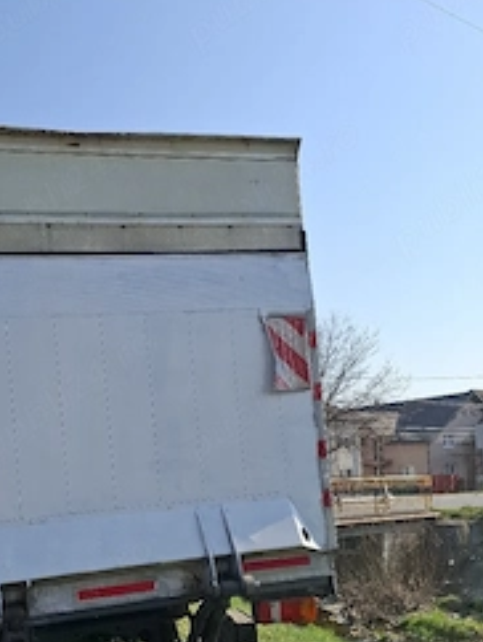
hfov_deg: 36.9
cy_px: 427
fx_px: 706
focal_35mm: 38
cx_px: 119
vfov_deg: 48.1
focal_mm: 5.54
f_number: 1.8
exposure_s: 1/2500
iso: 50
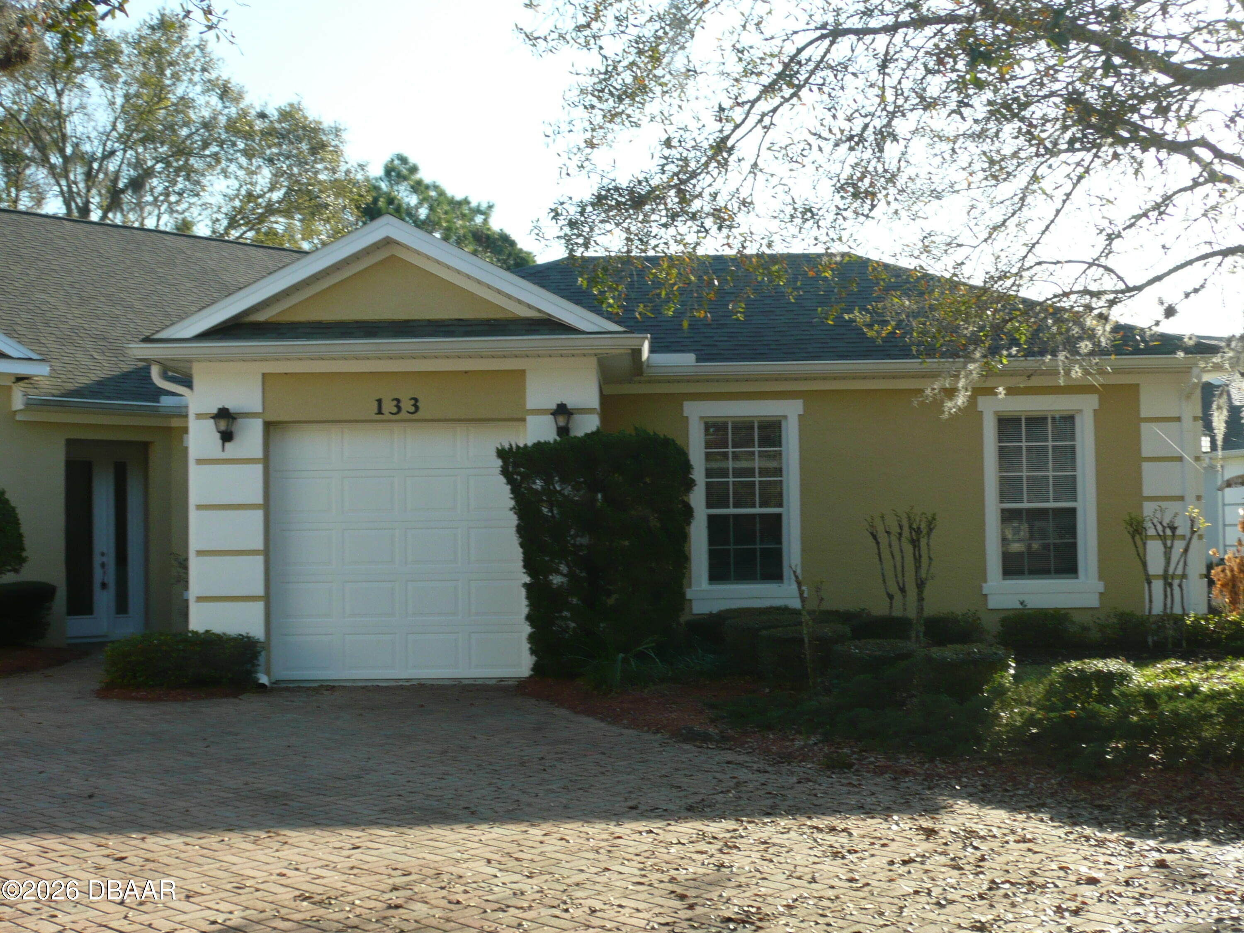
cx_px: 622
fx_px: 1545
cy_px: 466
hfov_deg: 43.9
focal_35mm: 43
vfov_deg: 33.6
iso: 100
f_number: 4
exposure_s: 1/200
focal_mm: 7
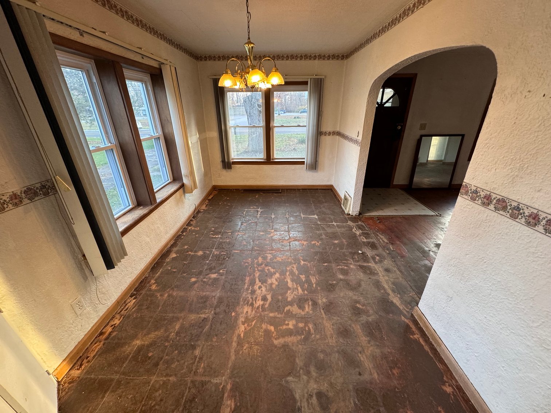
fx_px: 223
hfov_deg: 102.1
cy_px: 206
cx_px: 276
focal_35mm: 14
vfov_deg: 85.7
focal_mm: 2.22
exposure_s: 1/60
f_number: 2.2
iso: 200
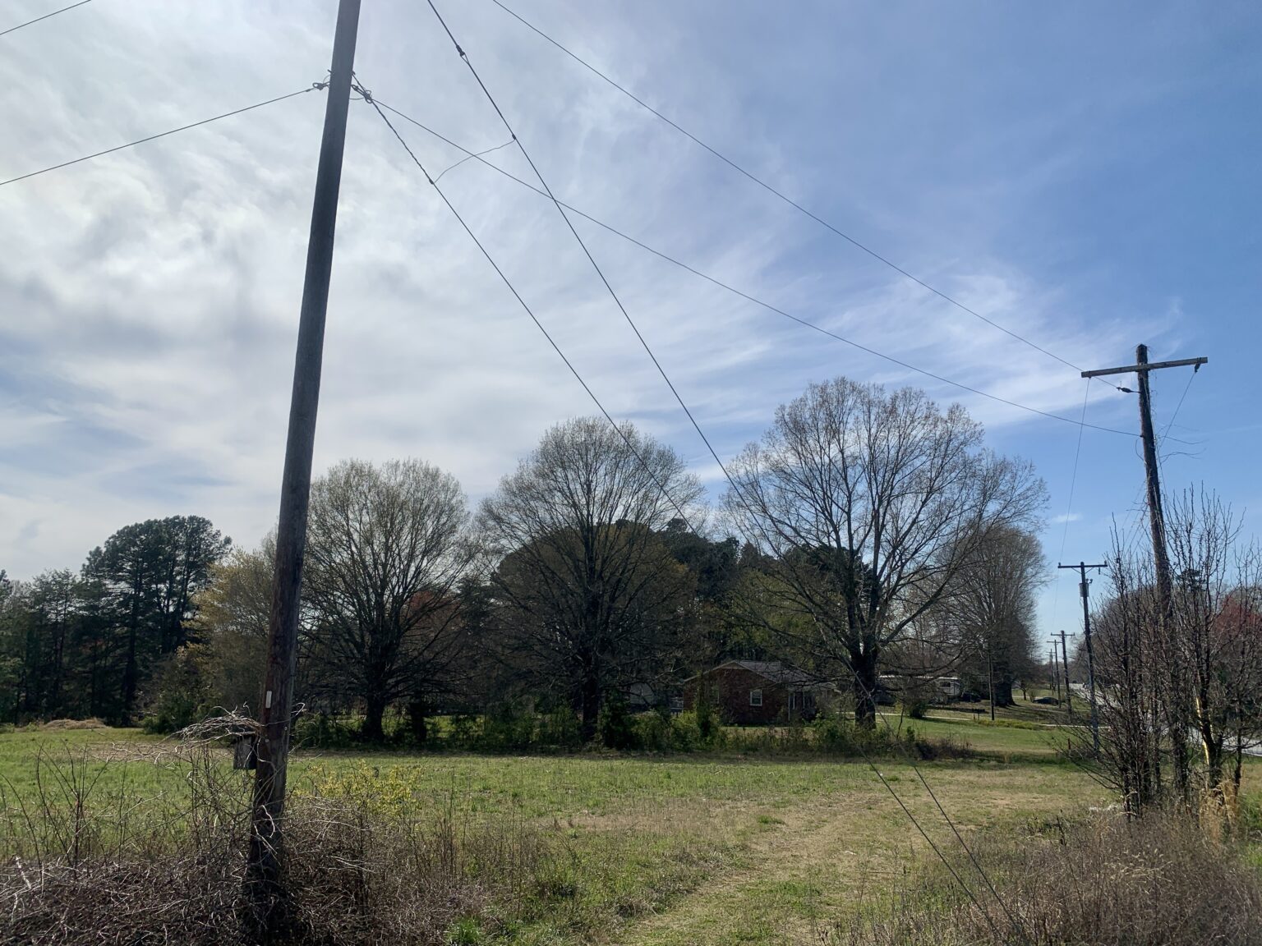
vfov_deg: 53.1
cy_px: 473
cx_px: 631
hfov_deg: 67.3
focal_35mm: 26
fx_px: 948
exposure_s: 1/6897
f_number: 1.8
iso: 25
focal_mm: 4.25
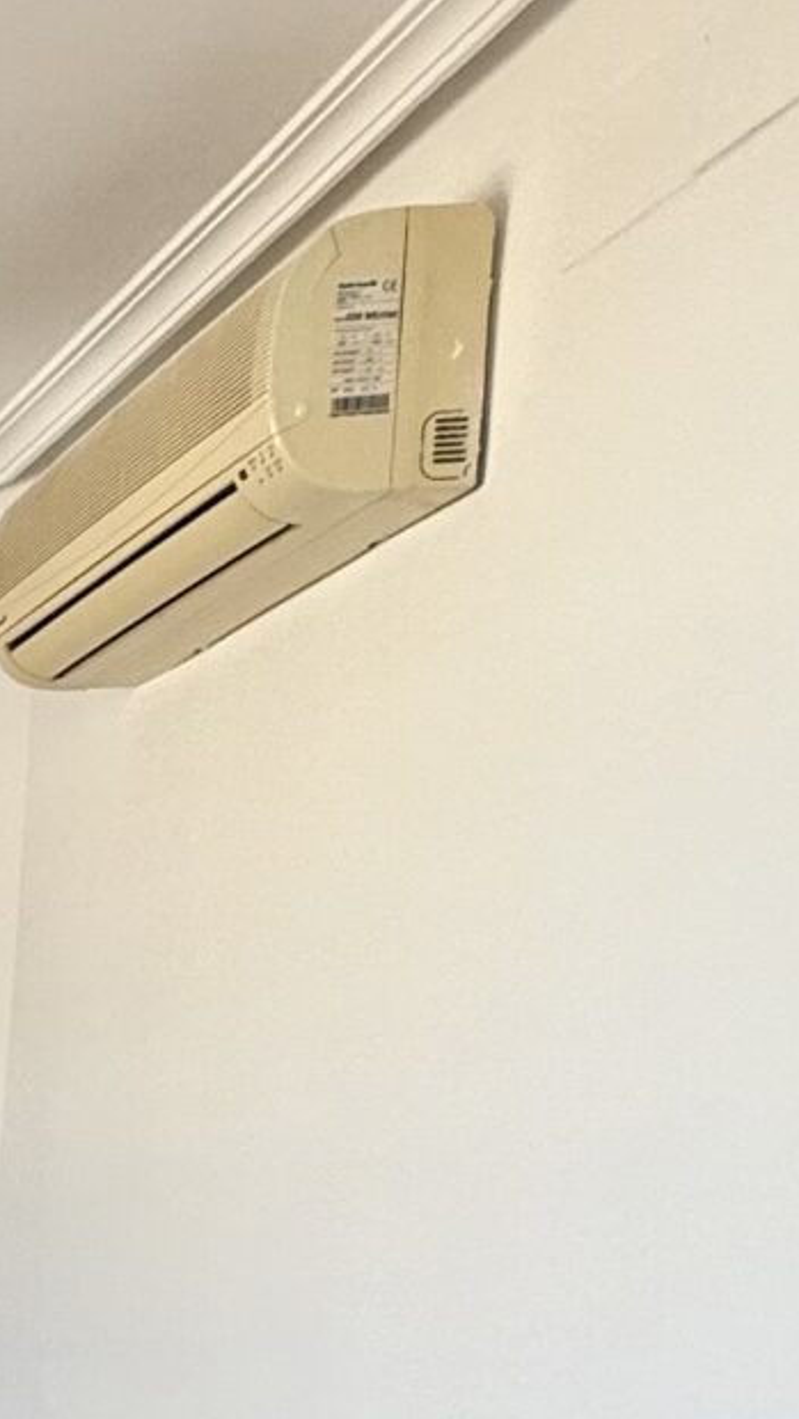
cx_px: -1065
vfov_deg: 29.1
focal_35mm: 63
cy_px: 1678
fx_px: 2372
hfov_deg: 14.0
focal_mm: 2.22
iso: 64
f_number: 2.2
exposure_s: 1/99
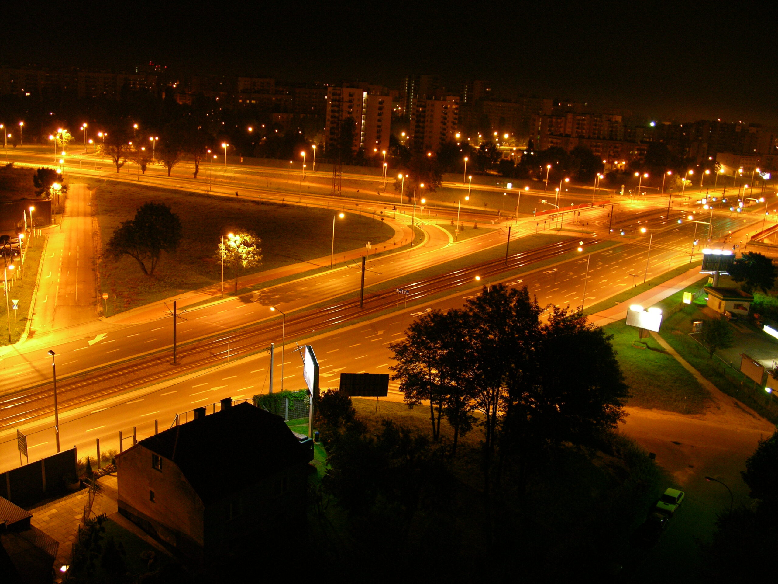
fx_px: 787
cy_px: 292
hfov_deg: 52.6
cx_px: 389
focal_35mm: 35
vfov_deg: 40.7
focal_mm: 8.9
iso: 200
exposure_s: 2
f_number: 2.8
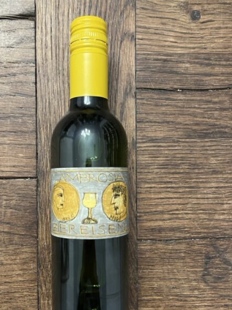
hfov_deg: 39.4
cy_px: 182
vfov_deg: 51.1
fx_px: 322
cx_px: 88
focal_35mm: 36
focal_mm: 5.1
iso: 640
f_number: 1.6
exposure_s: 1/25
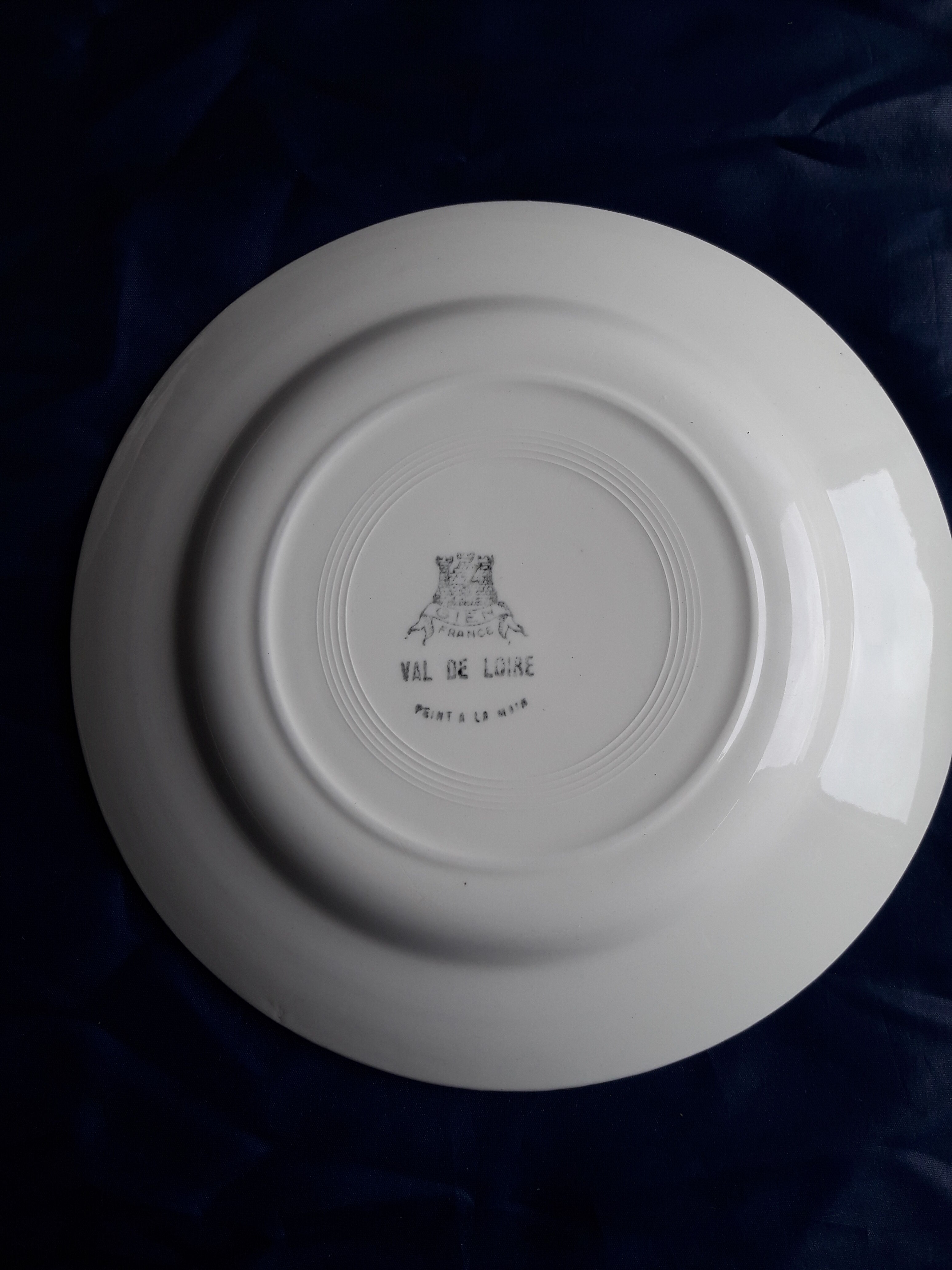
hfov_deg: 49.7
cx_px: 476
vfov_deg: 63.4
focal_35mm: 28
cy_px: 635
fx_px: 1027
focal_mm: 3.7
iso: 40
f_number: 1.9
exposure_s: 1/310
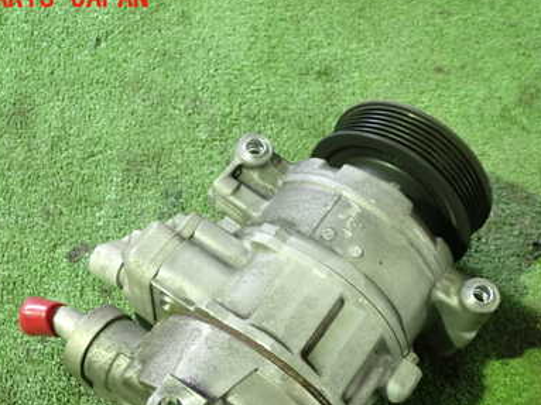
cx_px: 315
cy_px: 298
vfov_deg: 30.4
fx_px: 734
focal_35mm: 47
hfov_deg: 40.3
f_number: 2.3
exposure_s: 1/30
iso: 800
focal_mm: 5.4
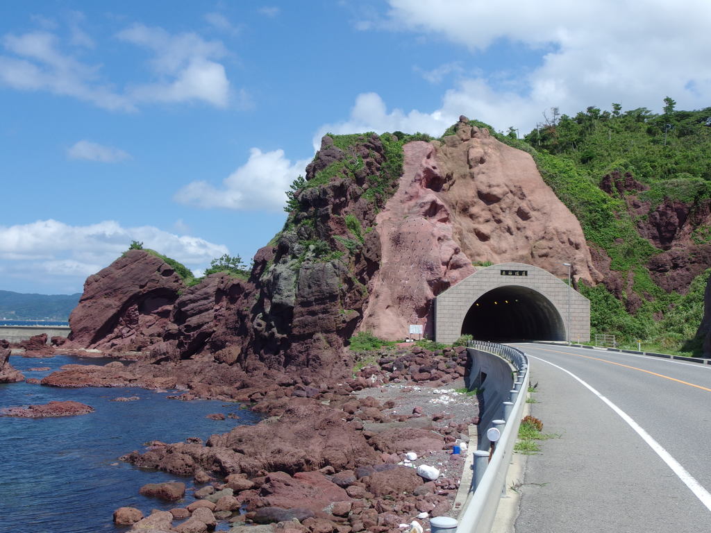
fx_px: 781
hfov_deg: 49.0
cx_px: 356
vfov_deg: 37.7
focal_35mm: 38
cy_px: 266
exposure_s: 1/800
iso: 100
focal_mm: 8.1
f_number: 4
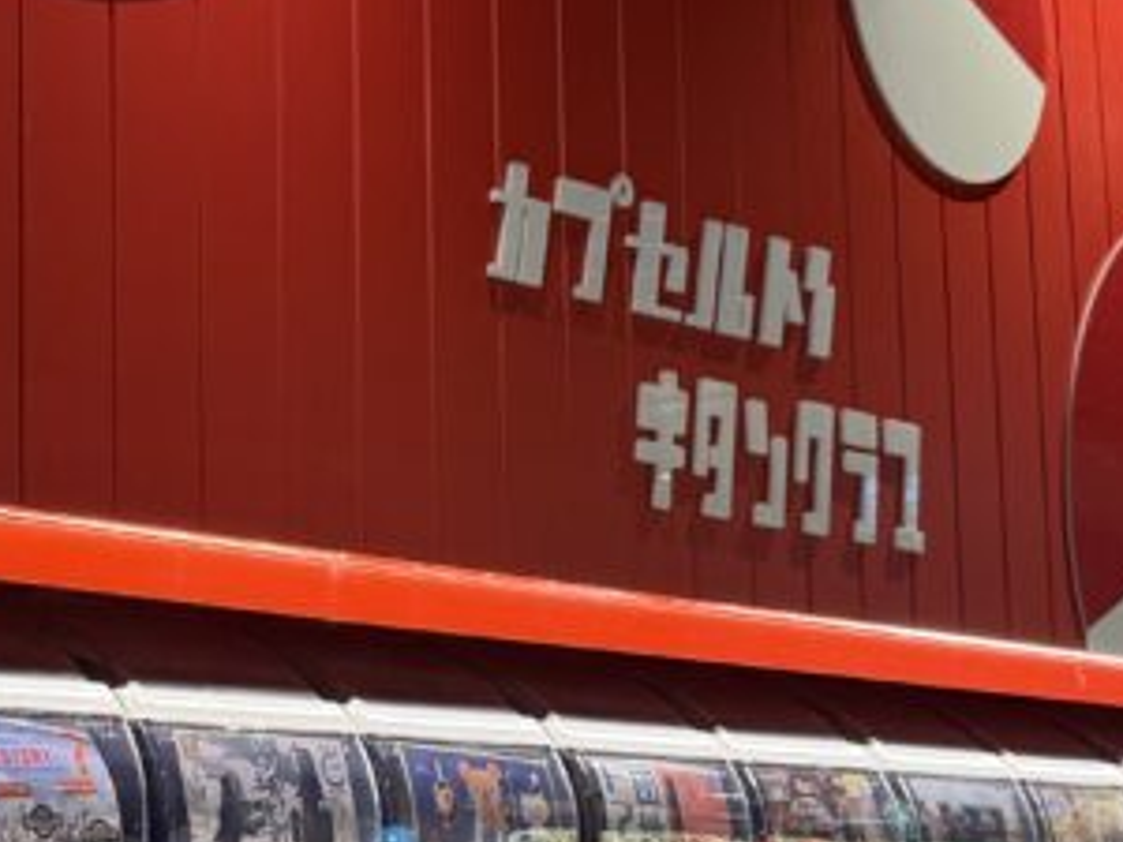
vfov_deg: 17.9
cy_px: 561
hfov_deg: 22.9
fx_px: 2660
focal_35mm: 82
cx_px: 7
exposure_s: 1/61
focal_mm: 6.76
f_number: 1.78
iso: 200
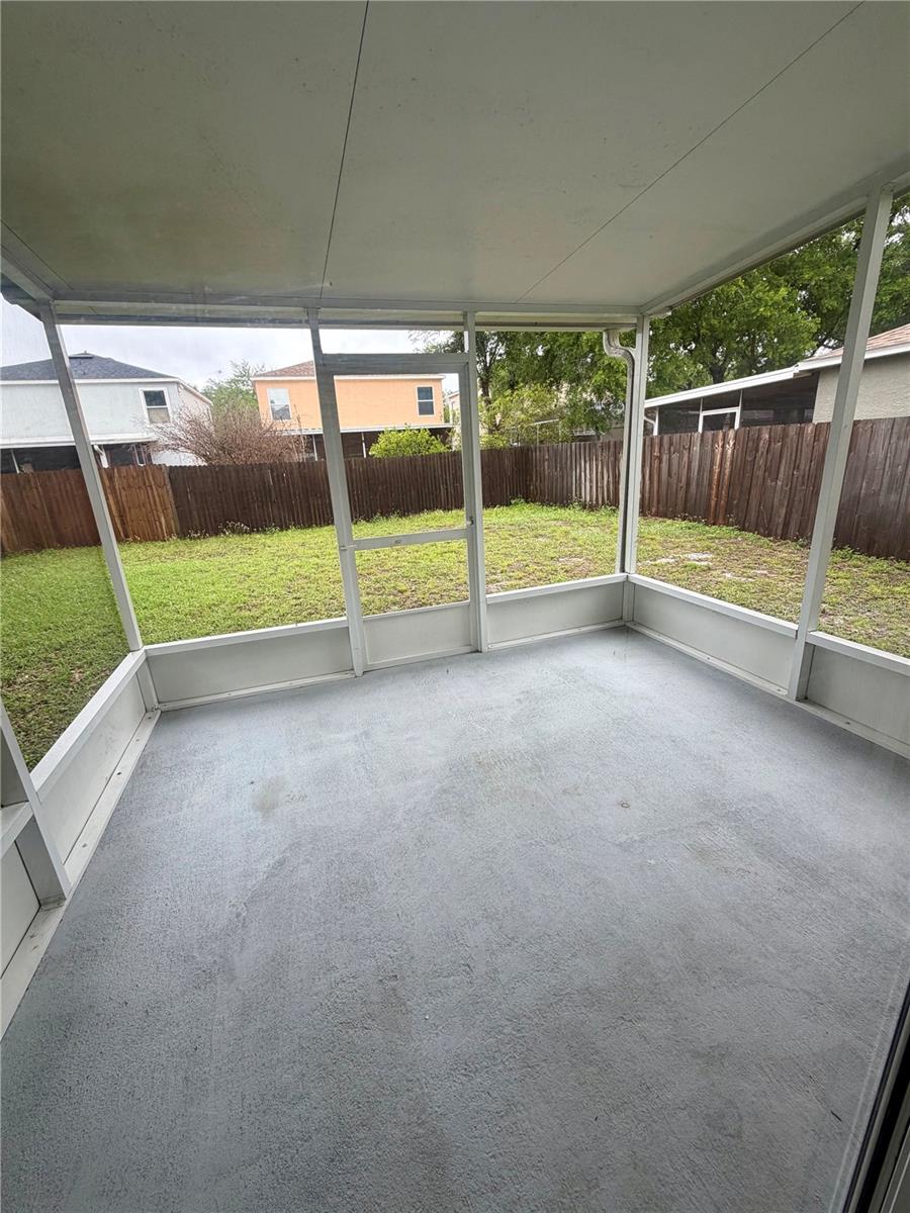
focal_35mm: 14
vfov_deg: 102.1
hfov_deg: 85.7
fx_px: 491
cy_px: 606
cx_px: 455
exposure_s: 1/187
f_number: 2.2
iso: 40
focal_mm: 2.22
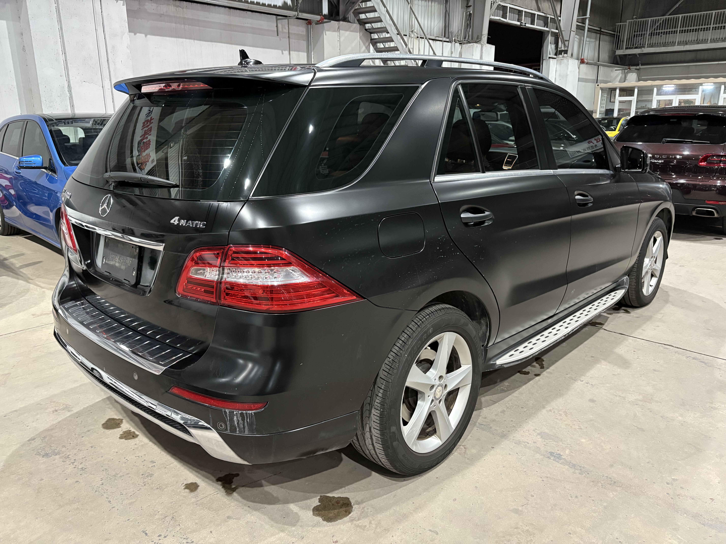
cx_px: 363
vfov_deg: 53.1
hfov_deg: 67.3
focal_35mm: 26
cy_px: 272
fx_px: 545
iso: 400
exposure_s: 1/33
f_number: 1.6
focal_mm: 5.96
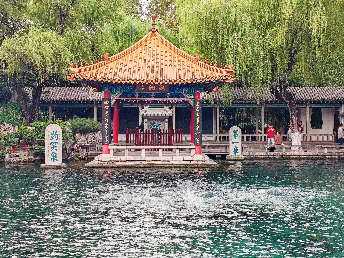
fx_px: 537
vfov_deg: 27.0
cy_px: 129
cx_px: 172
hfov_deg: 35.5
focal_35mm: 54
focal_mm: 6.14
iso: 200
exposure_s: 1/100
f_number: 1.8
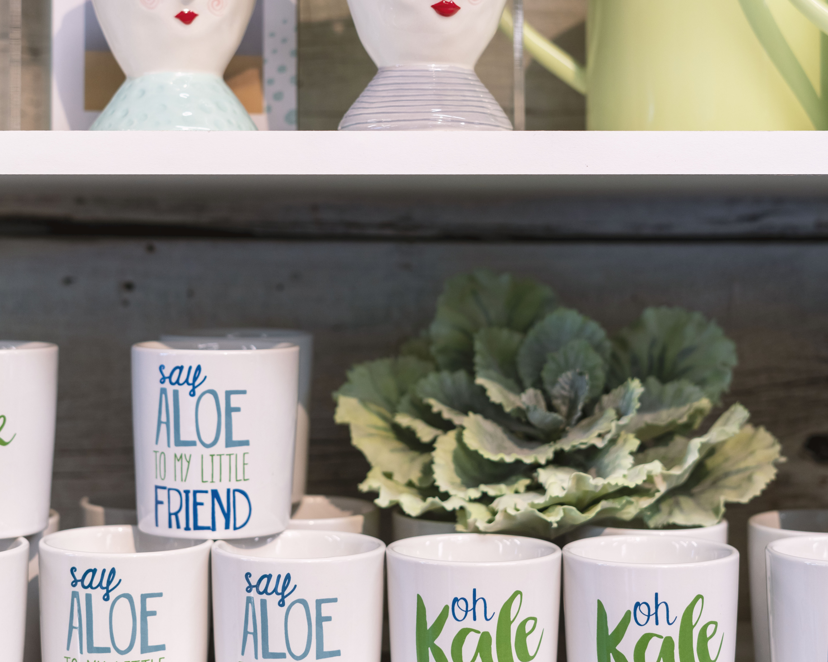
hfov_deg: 26.8
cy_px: 192
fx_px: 1740
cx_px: 412
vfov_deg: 21.4
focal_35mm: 71
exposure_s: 1/80
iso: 500
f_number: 3.2
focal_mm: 50
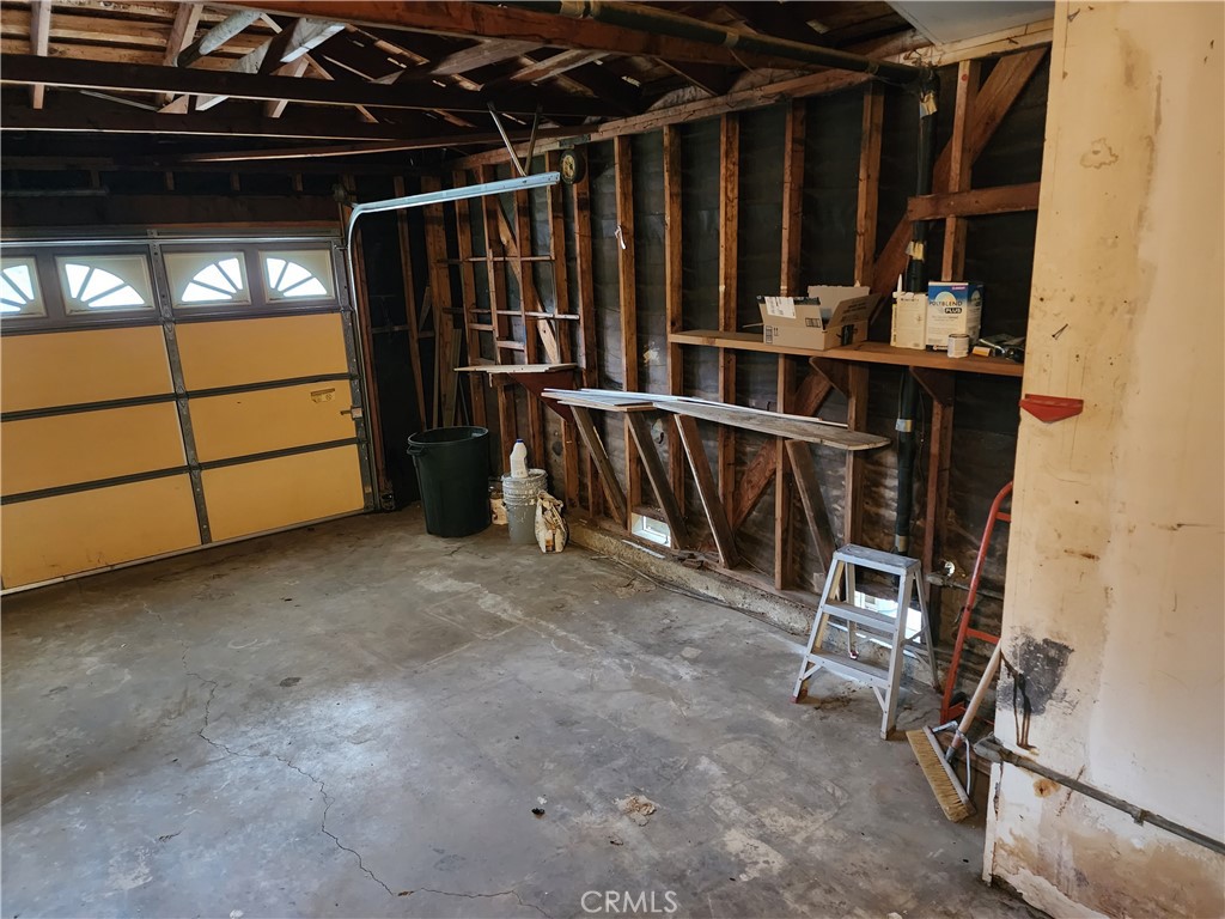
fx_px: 814
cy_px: 460
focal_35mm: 23
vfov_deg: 58.9
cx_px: 612
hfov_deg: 73.9
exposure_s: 1/24
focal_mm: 6.4
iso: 1000
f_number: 1.8
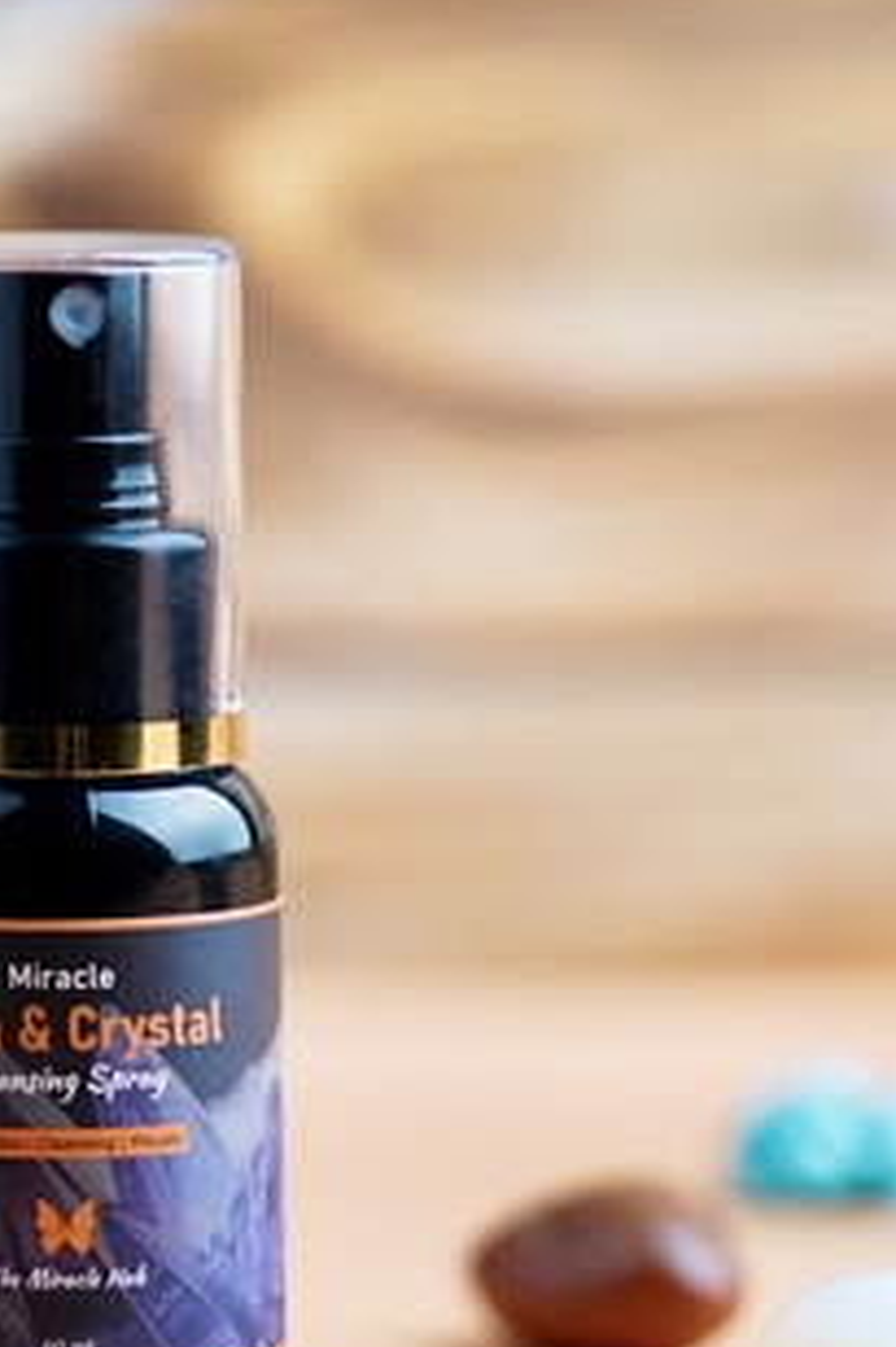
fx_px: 7101
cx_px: 87
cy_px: 781
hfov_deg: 7.2
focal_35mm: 190
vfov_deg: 10.8
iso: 2500
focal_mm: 90
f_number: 2.8
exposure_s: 1/160
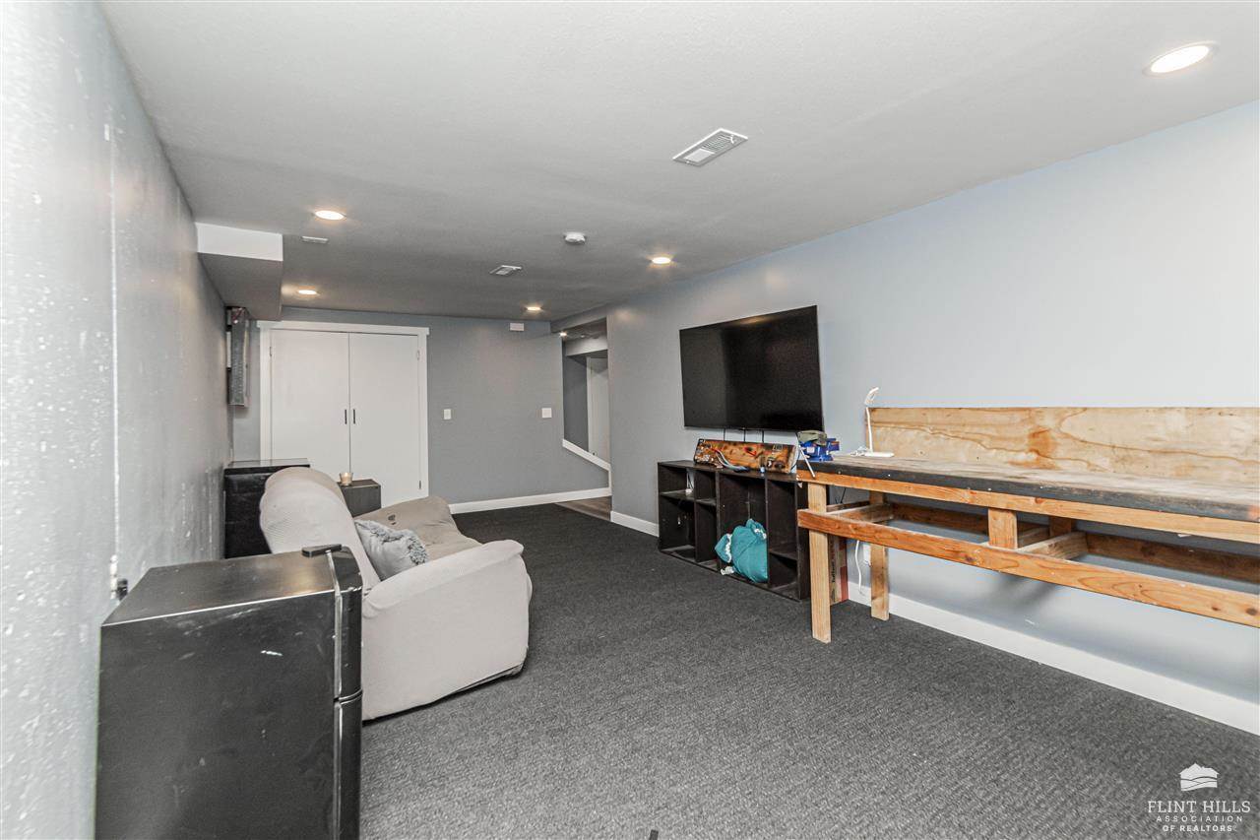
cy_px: 420
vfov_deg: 77.3
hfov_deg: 100.4
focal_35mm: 15
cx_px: 630
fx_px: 525
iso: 1250
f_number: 10
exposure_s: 1/60
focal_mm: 10
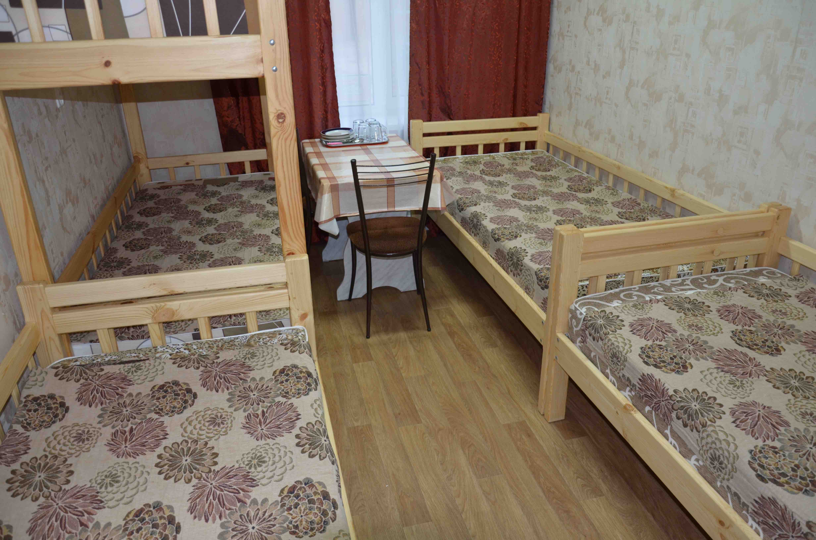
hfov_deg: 67.5
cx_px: 408
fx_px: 611
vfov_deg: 47.7
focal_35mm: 27
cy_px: 270
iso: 500
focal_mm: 18
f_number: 3.5
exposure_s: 1/30
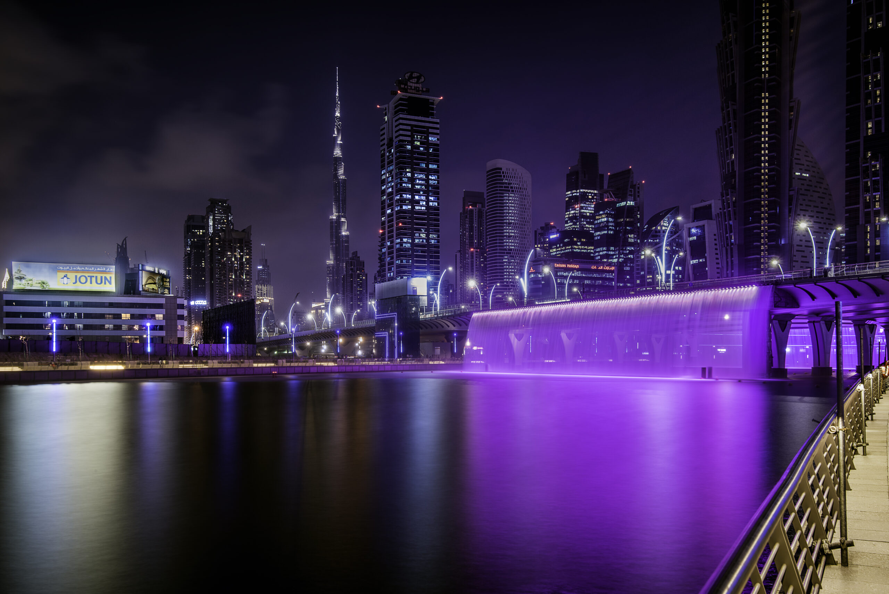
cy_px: 297
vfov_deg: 37.9
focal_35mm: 35
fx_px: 865
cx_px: 444
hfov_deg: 54.4
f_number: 22
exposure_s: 179
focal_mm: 35
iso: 64
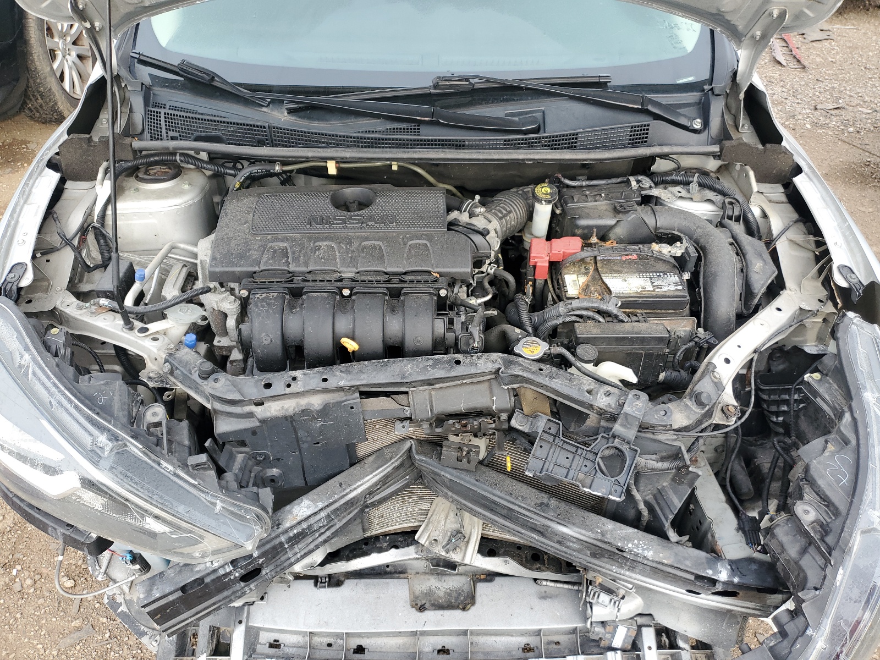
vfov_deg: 53.1
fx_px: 661
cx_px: 440
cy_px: 330
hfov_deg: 67.3
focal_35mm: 26
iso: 50
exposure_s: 1/222
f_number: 1.5
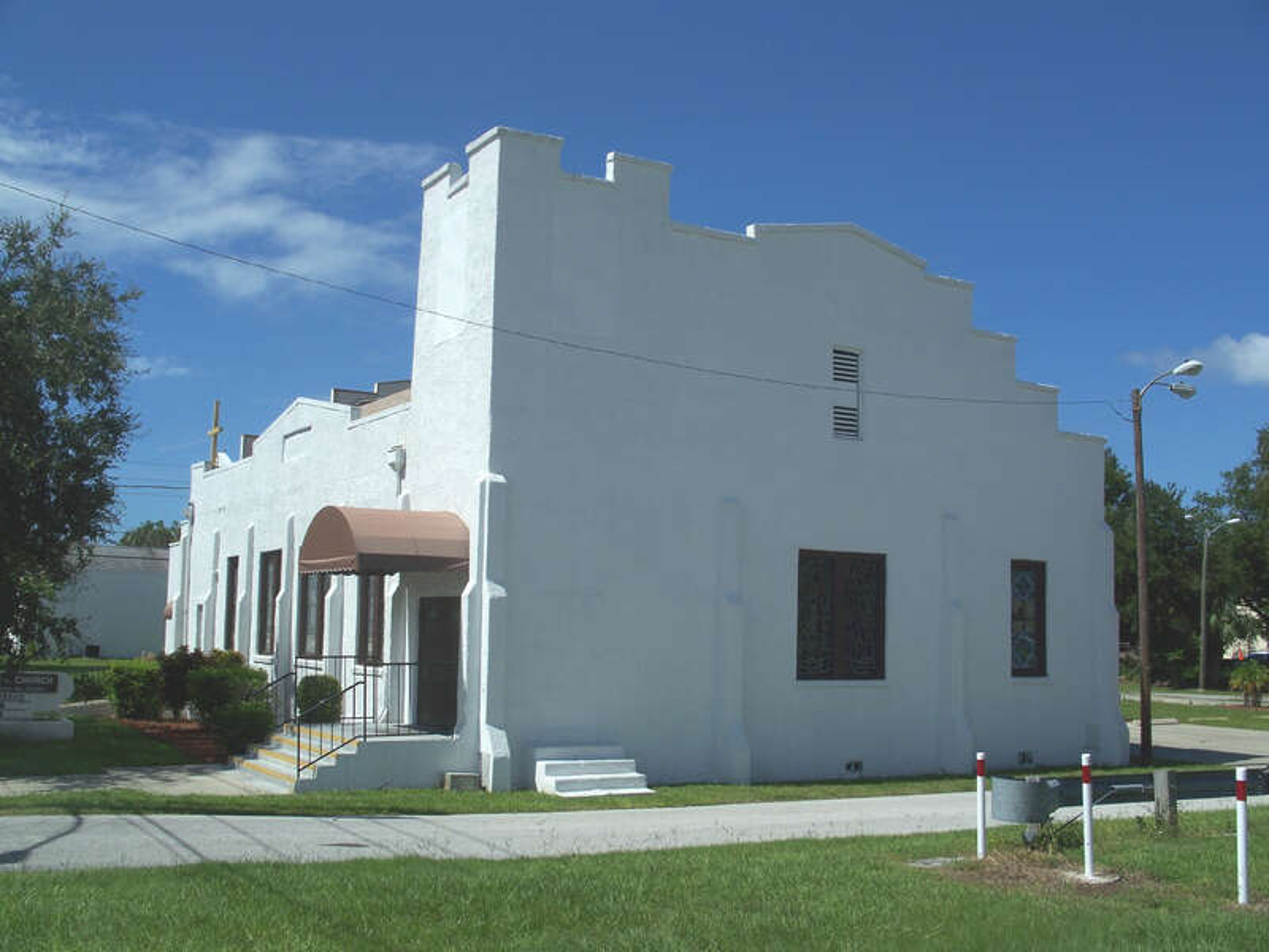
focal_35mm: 37
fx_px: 1356
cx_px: 634
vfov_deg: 38.7
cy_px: 476
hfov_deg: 50.1
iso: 64
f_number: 5.6
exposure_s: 1/640
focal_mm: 7.8
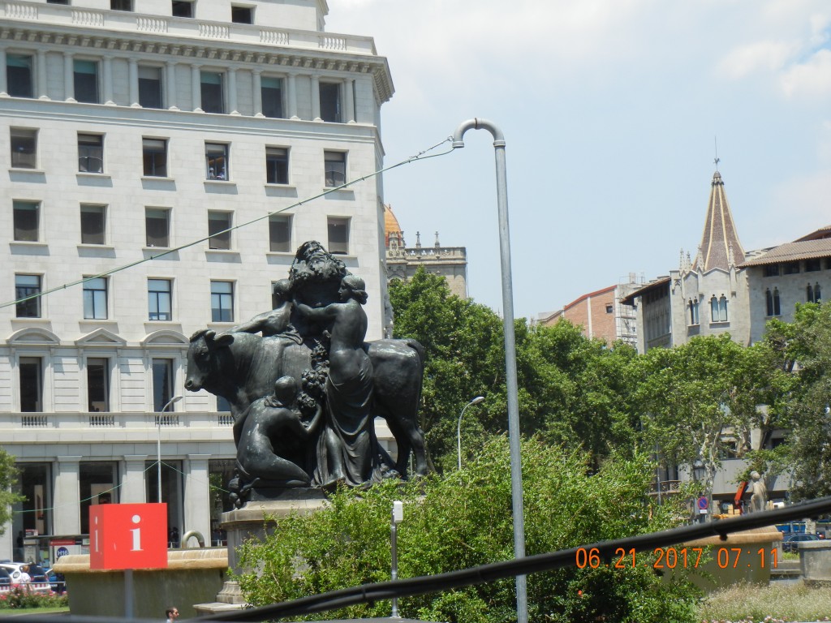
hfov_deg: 19.3
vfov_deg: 14.5
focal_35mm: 102
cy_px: 312
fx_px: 2449
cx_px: 416
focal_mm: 18.3
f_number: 4.5
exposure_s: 1/720
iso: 160
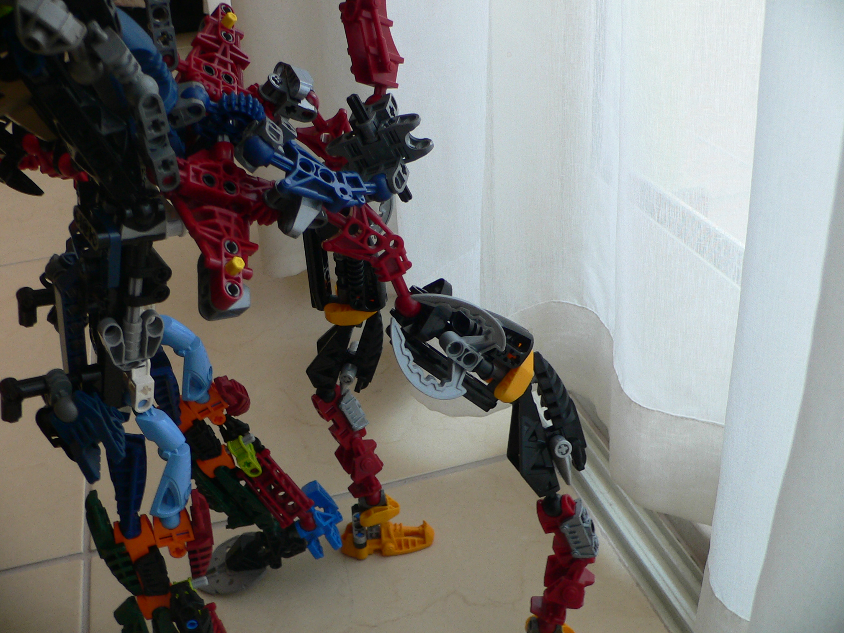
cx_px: 422
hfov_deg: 52.6
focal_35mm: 35
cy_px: 316
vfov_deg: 40.7
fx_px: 853
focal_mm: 4.6
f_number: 2.8
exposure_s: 1/10
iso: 100
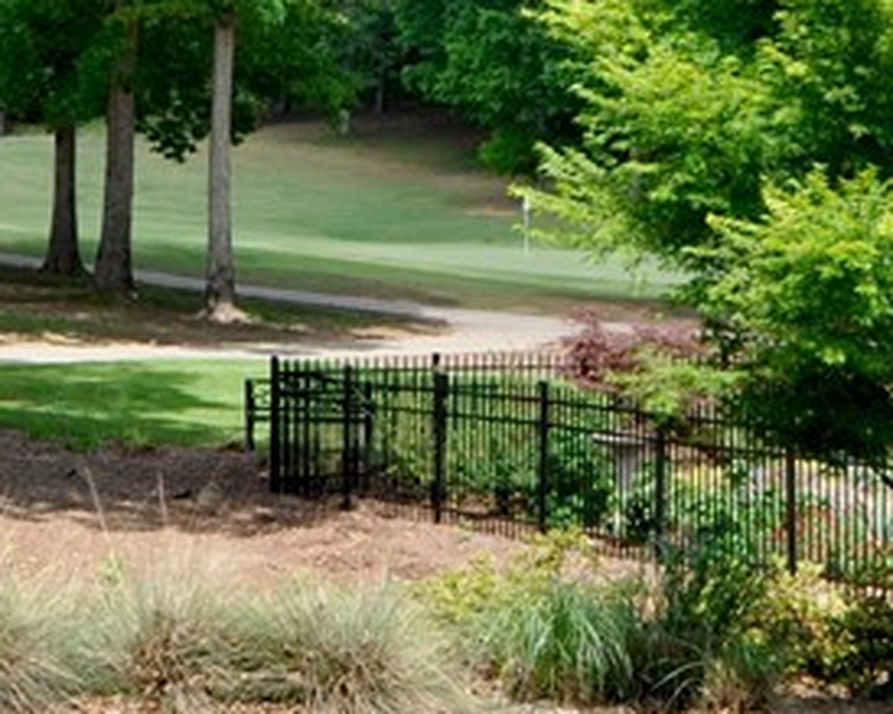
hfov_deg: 14.4
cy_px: -55
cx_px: 486
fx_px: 3540
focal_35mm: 134
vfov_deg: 11.4
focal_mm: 24
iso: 200
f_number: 8
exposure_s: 1/250
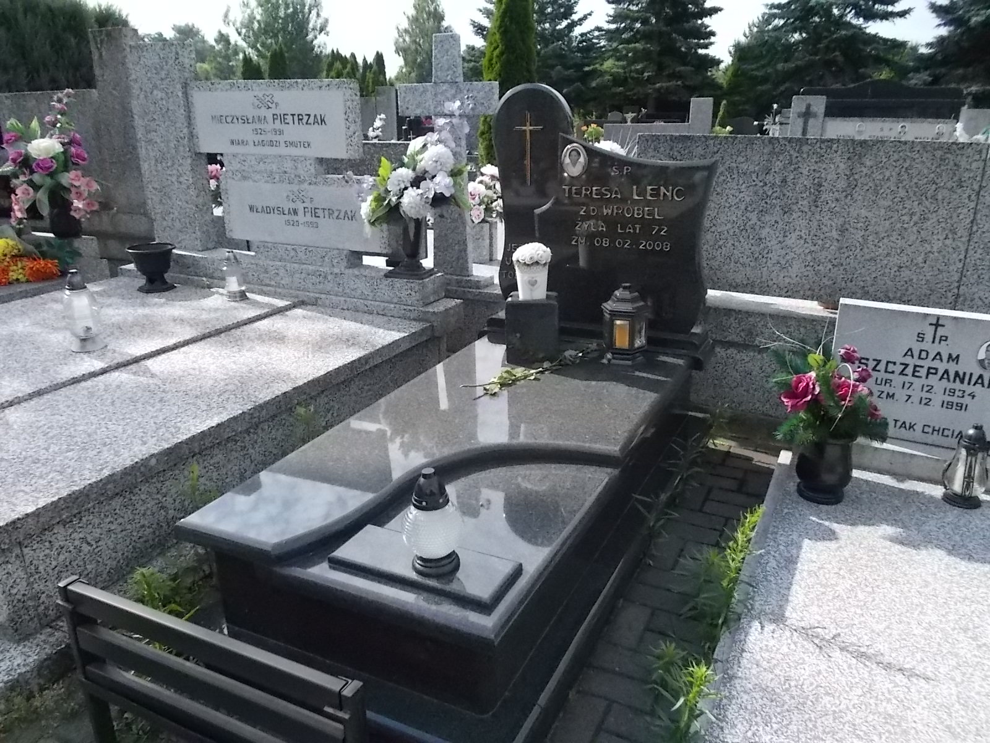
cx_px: 495
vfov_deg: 53.1
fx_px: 744
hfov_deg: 67.3
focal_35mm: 26
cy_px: 372
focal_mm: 4.6
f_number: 8
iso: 400
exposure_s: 1/500
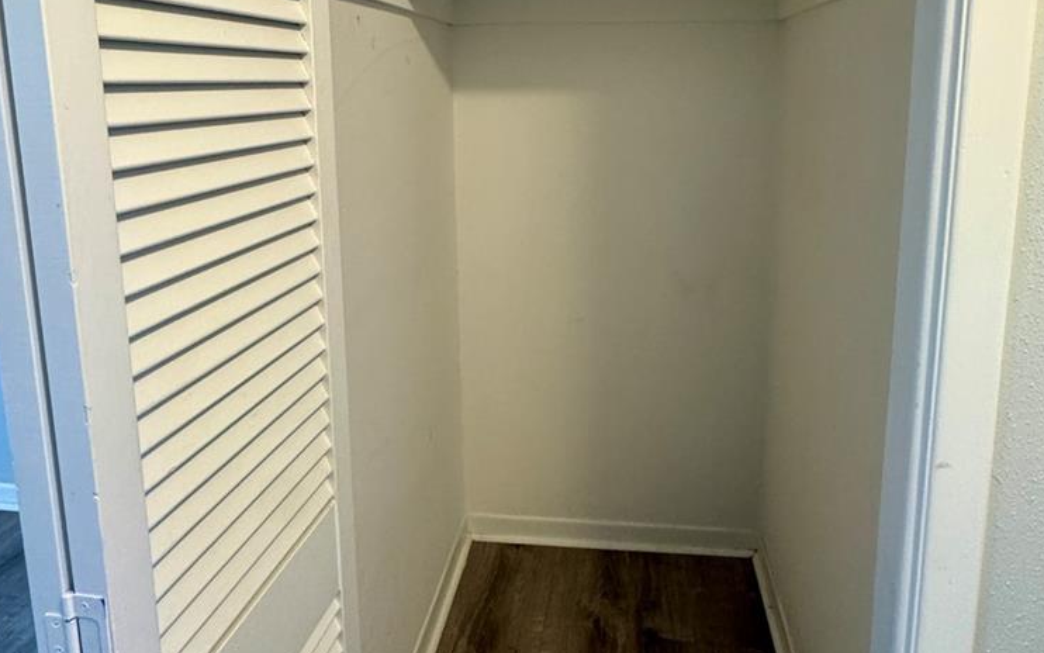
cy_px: 177
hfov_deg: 74.6
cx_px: 568
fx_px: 683
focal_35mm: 24
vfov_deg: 49.4
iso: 640
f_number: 2.2
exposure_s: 1/60
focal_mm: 2.22
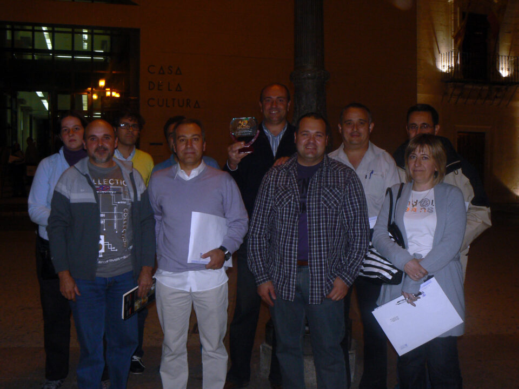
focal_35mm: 36
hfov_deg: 51.4
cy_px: 194
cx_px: 260
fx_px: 540
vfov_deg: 39.7
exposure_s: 1/25
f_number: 4
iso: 100
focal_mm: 6
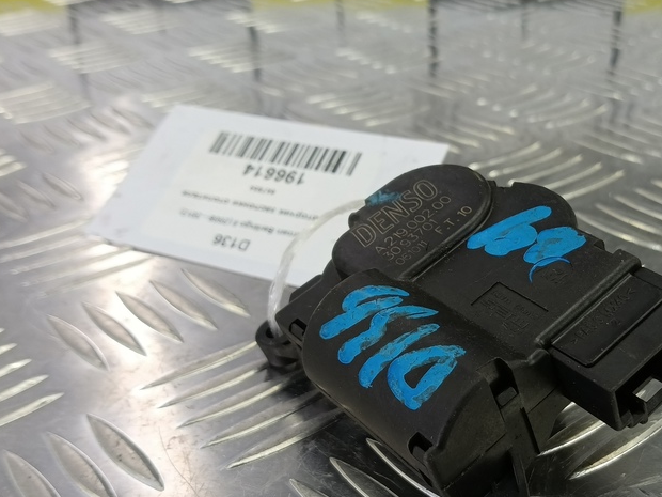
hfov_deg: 47.6
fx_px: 727
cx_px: 473
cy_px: 328
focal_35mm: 38
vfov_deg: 37.3
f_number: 1.6
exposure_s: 1/50
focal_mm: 4.11
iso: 132
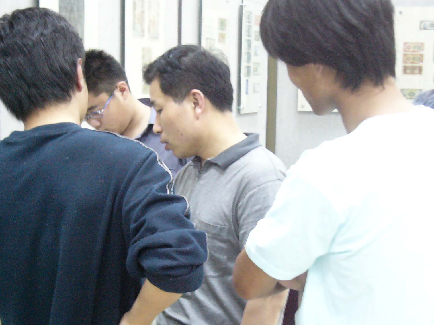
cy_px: 203
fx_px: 878
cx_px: 188
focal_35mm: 70
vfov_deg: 21.0
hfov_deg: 27.7
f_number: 3.4
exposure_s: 1/5
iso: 400
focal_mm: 8.8
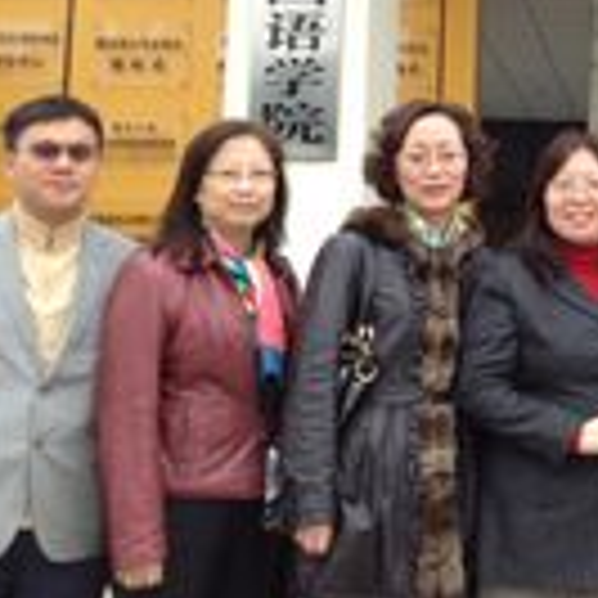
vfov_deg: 18.5
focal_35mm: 93
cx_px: 733
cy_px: 130
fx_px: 1818
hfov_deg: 17.7
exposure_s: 1/139
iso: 50
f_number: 2.4
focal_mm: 4.28
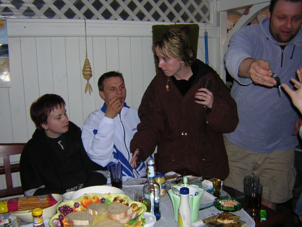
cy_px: 114
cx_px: 151
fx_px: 314
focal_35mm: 36
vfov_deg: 39.7
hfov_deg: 51.4
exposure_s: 1/60.1
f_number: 2.6
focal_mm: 4.7
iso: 100
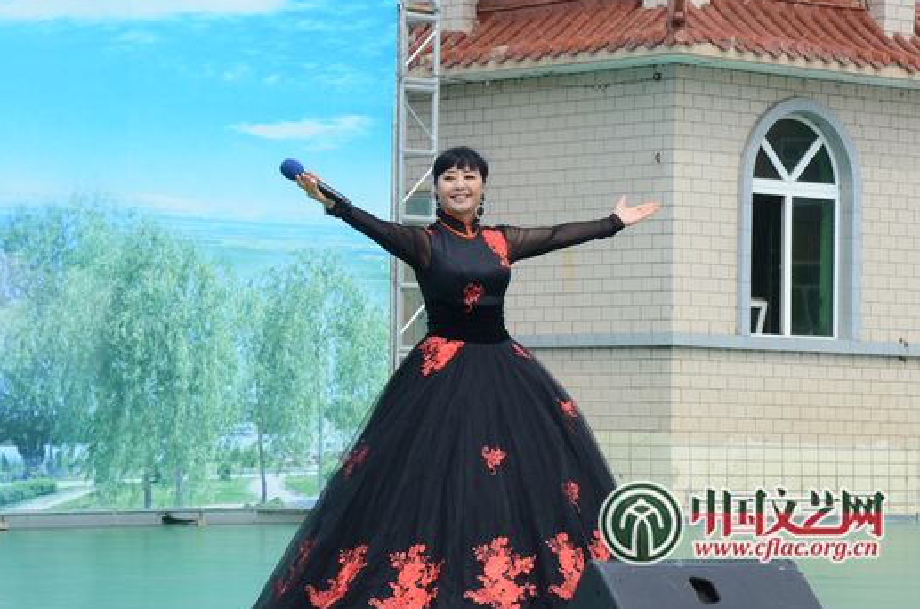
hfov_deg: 15.2
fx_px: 3455
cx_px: 472
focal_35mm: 136
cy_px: 303
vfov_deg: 10.1
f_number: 8
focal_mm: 85
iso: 640
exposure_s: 1/1000
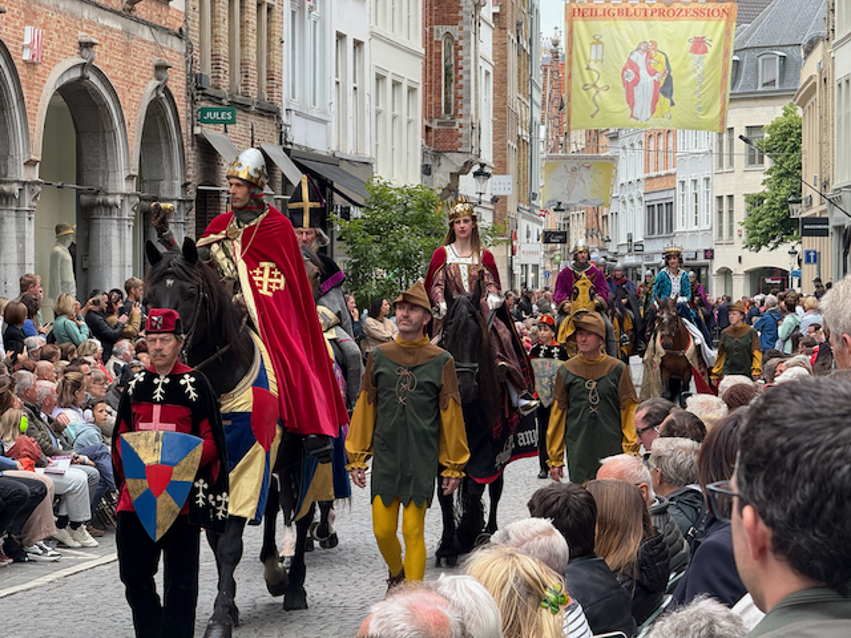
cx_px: 426
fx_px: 2950
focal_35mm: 120
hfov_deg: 16.4
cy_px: 319
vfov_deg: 12.3
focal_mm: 15.66
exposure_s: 1/208
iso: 50
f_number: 2.8
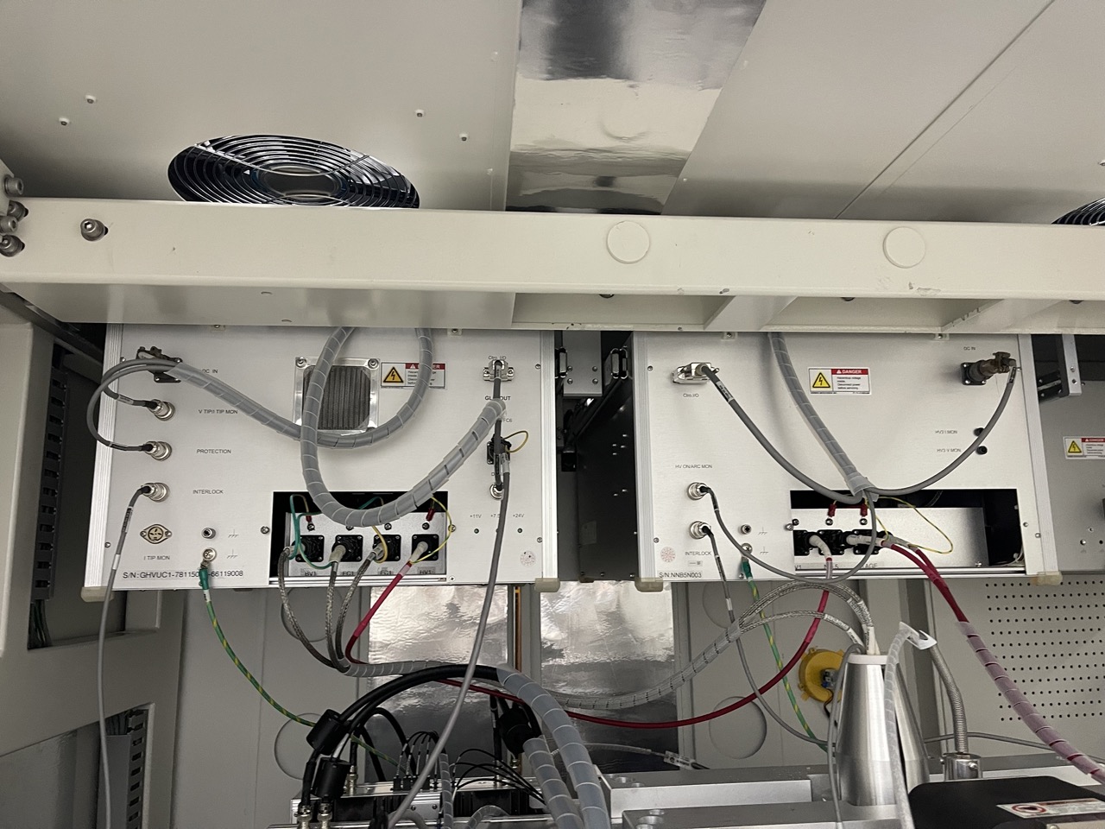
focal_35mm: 25
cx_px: 552
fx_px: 798
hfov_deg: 69.4
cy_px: 414
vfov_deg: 54.9
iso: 320
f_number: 1.6
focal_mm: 5.1
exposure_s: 1/60
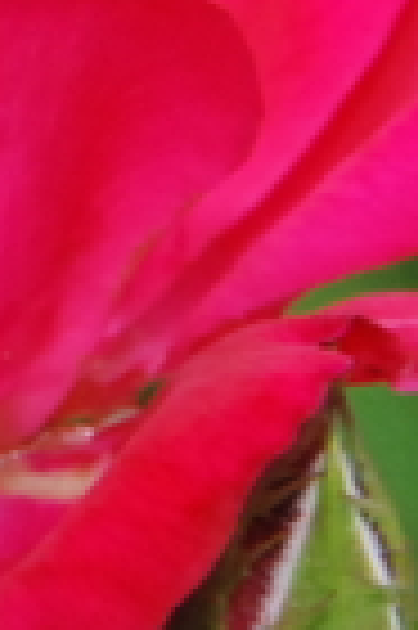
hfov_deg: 1.0
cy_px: 18
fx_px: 23200
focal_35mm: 1329
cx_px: -175
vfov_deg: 1.6
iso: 1600
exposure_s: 1/200
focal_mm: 155
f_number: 18
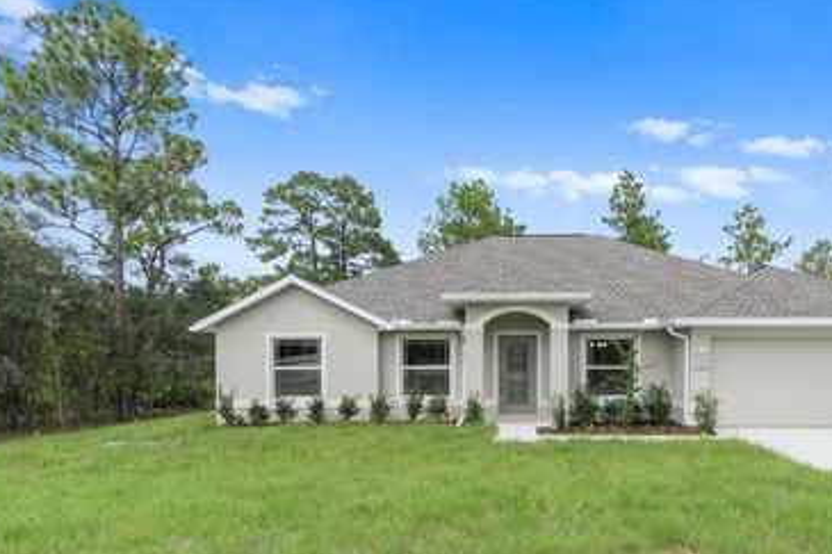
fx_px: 616
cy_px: 368
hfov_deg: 67.3
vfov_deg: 47.6
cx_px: 504
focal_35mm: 27
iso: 640
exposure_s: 1/250
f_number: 8
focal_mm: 13
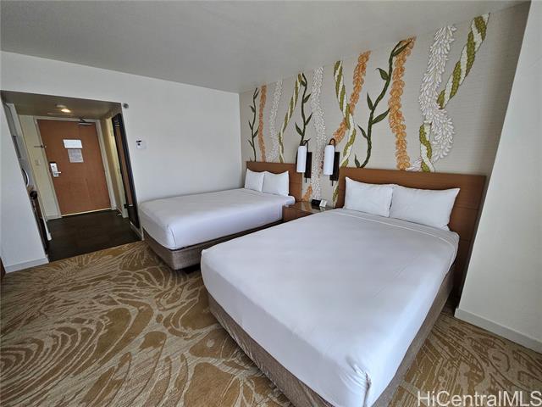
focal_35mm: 13
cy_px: 204
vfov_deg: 89.9
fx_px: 204
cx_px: 271
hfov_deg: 106.2
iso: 250
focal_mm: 2.2
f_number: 2.2
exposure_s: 1/100
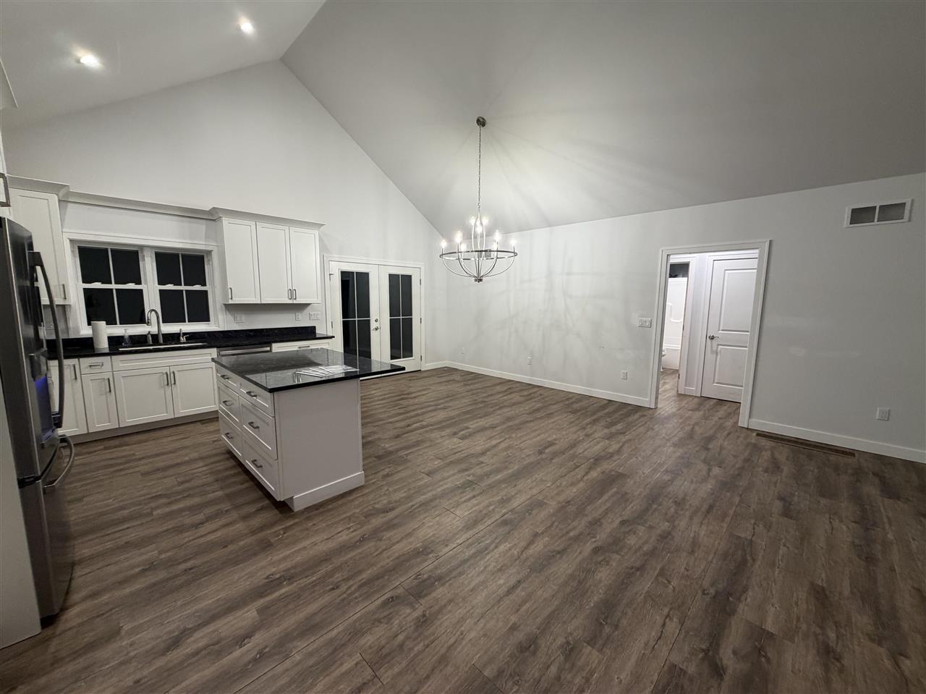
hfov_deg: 102.1
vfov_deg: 85.6
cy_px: 347
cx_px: 463
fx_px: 374
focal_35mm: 14
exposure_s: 1/60
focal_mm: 2.22
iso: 200
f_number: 2.2
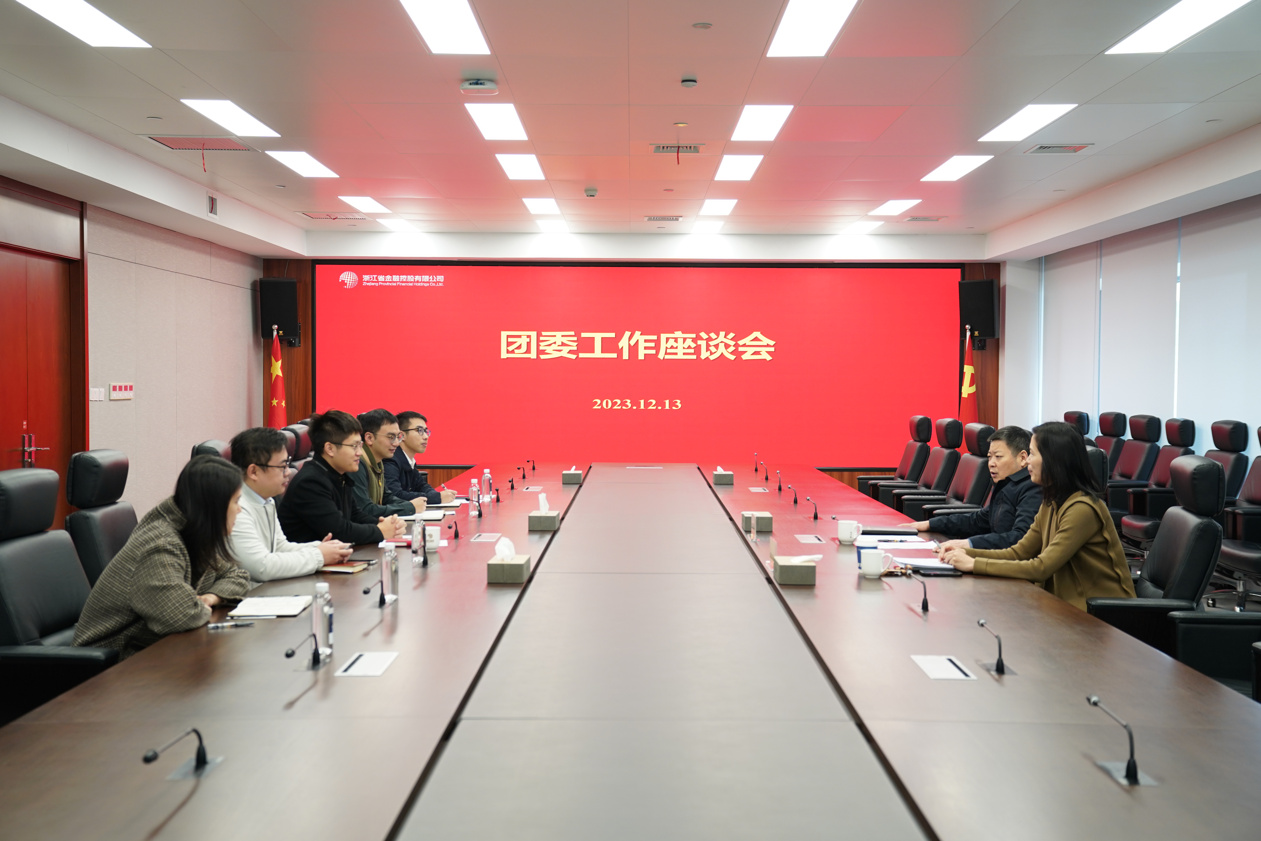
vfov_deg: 31.9
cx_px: 630
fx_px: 1471
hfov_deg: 46.4
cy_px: 420
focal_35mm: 42
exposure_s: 1/60
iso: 640
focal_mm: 42
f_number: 3.5
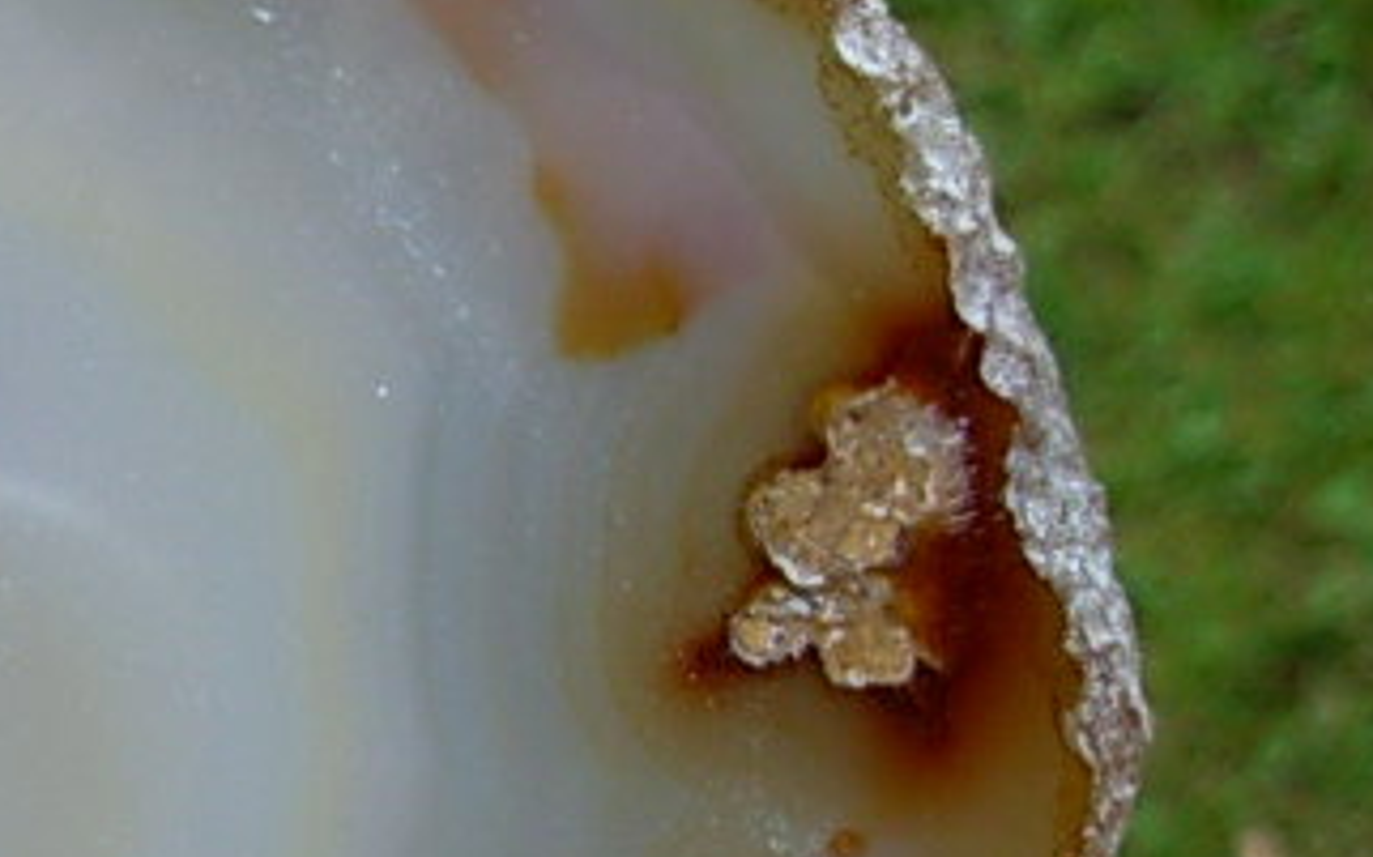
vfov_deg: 10.2
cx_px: -652
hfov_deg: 15.2
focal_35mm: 128
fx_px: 4788
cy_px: 780
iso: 50
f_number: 2.9
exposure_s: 1/166
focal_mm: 6.3
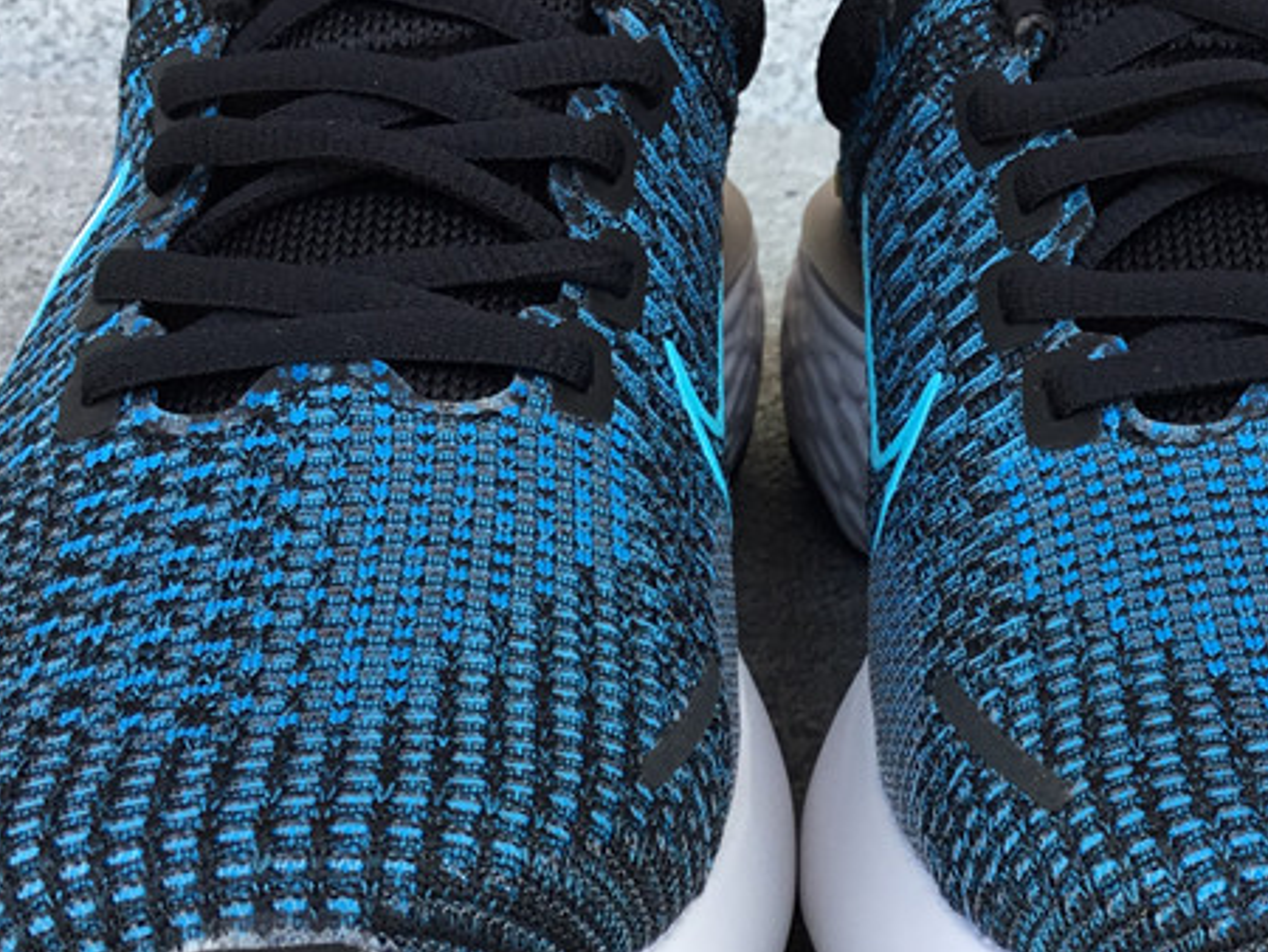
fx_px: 2272
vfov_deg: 23.6
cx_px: 843
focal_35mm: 62
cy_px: 630
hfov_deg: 30.9
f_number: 2.4
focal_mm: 3.3
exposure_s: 1/100
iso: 32
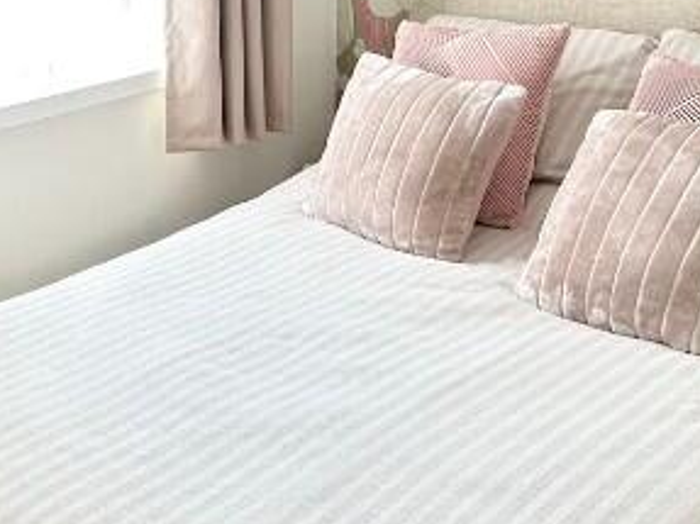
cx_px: 185
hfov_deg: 37.4
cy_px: 390
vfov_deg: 28.7
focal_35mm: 50
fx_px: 1011
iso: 64
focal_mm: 2.22
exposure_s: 1/99
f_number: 2.2
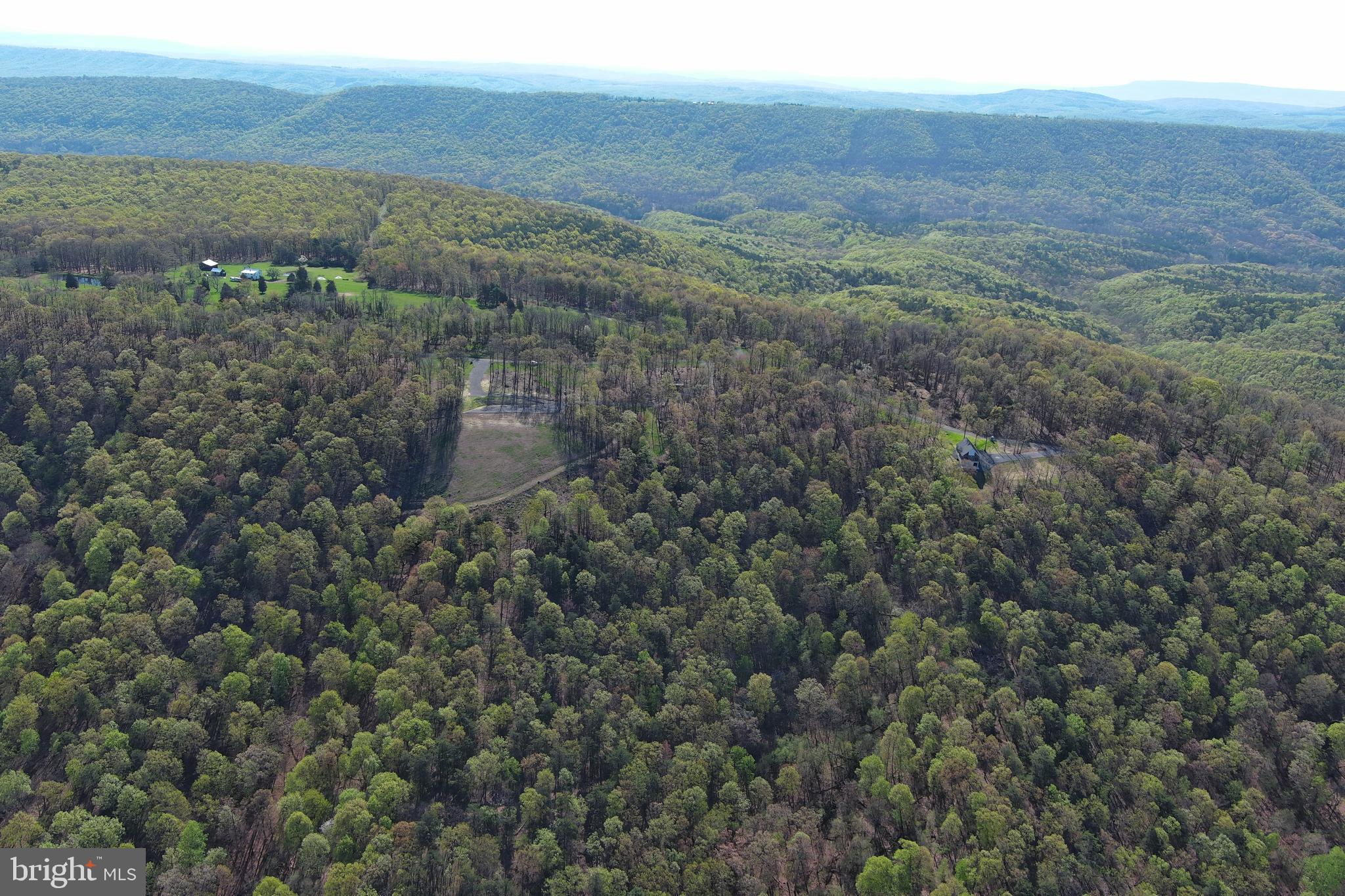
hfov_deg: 63.7
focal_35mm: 29
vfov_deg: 45.0
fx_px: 1083
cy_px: 448
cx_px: 672
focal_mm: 10.57
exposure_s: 1/858
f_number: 2.8
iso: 100
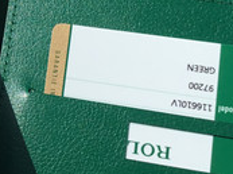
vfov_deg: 12.7
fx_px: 772
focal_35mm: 115
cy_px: 22
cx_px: -85
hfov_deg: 16.1
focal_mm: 3.3
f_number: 2.4
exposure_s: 1/2809
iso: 25
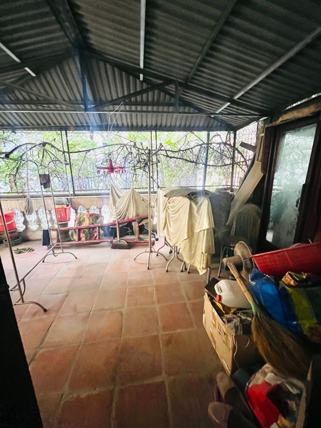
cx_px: 160
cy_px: 214
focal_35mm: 13
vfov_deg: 106.2
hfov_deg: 89.9
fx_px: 161
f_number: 1.8
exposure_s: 1/60
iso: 1000
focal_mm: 1.57
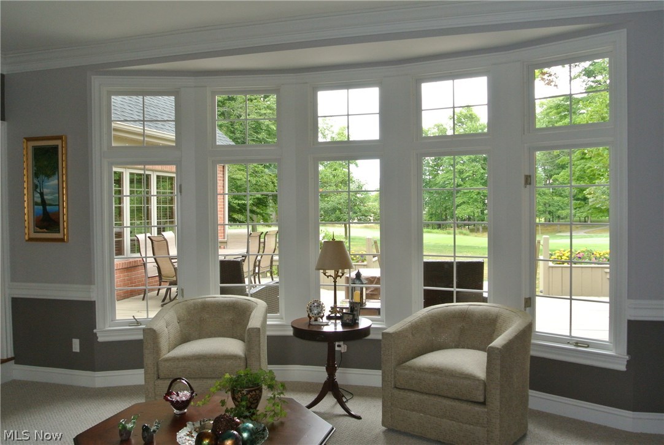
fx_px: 554
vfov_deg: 43.8
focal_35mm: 30
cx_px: 332
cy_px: 222
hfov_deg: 61.8
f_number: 3.5
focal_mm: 11.4
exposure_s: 1/60
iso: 450
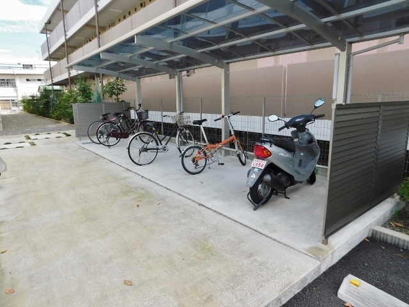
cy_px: 154
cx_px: 204
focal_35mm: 23
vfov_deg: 58.9
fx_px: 272
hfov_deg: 73.9
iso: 125
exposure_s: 1/640
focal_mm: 4
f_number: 3
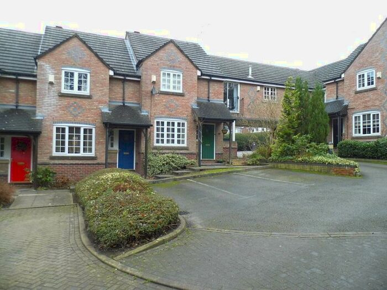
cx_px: 194
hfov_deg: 69.4
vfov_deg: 54.9
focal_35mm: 25
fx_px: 279
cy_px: 145
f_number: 3.1
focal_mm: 4.5
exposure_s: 1/60
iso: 100
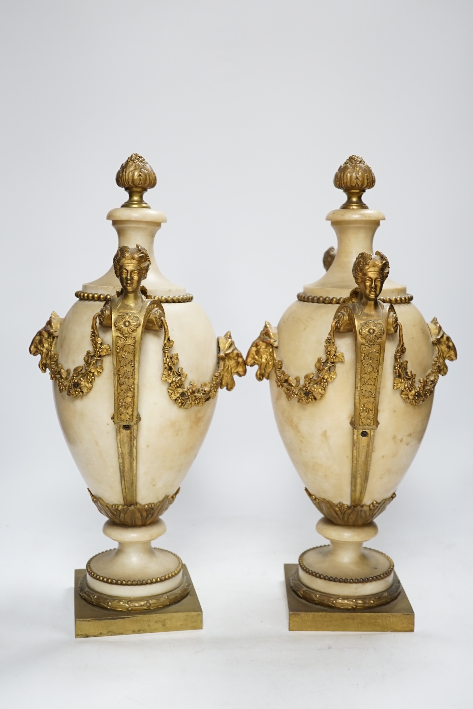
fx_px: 887
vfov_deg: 43.6
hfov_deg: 29.9
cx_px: 236
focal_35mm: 45
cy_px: 354
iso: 500
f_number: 3.5
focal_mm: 30
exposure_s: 1/60
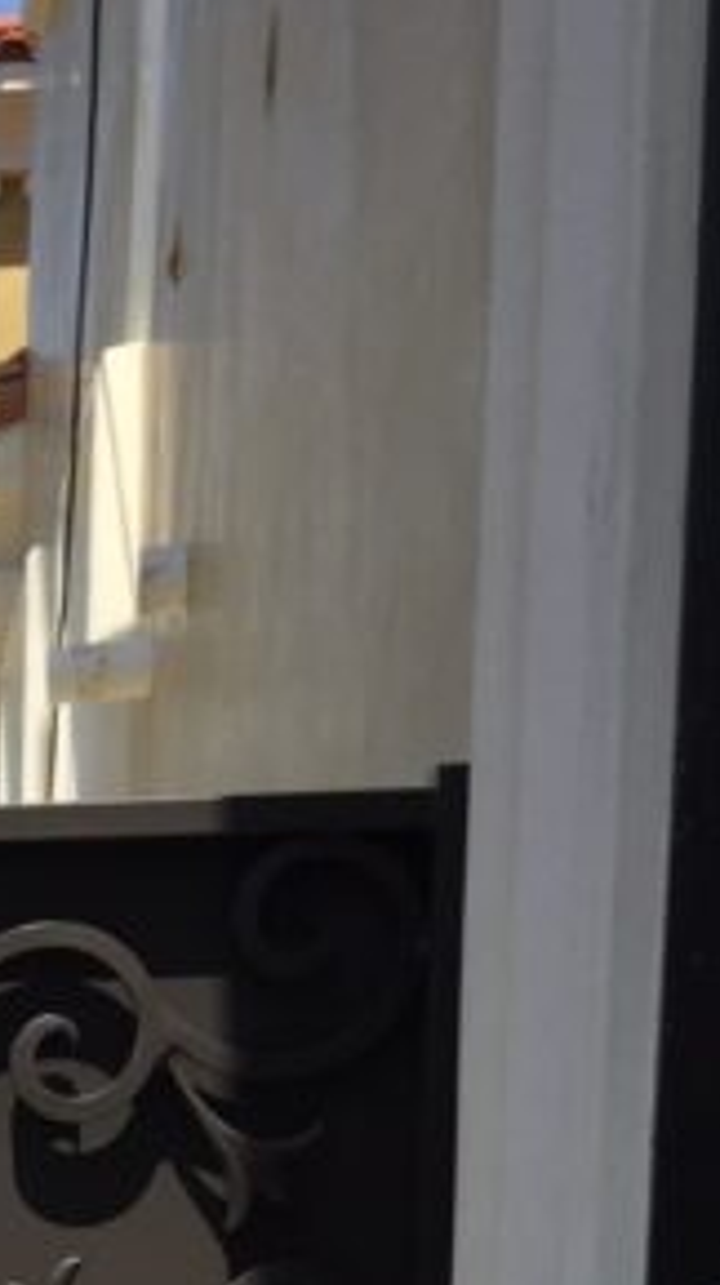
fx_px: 3811
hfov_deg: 9.8
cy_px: 1983
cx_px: -880
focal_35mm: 112
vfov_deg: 17.1
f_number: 2.2
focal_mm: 4.15
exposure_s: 1/1522
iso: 32
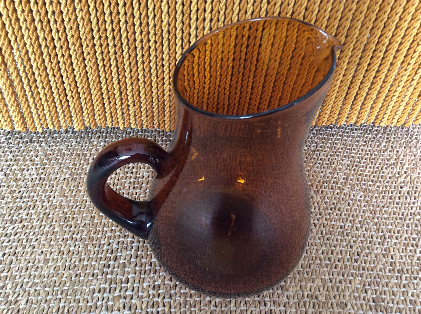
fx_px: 389
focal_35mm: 32
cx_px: 210
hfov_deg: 56.9
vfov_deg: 44.1
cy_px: 157
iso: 200
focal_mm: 3.3
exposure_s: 1/25
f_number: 2.4
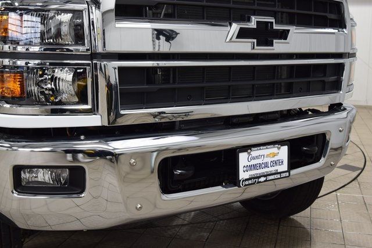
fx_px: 481
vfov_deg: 29.0
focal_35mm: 46
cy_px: 124
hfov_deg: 42.3
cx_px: 186
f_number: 6.3
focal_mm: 31
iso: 400
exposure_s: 1/20
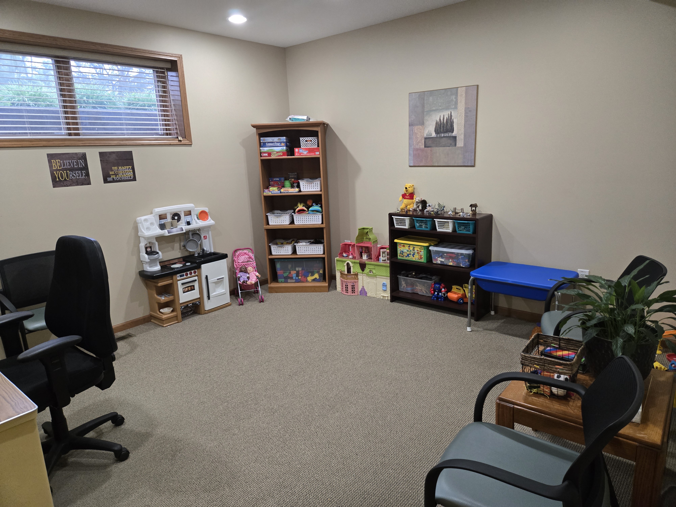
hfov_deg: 73.9
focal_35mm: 23
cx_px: 338
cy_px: 254
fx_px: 449
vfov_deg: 58.9
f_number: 1.8
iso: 500
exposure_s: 1/120
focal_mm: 5.4
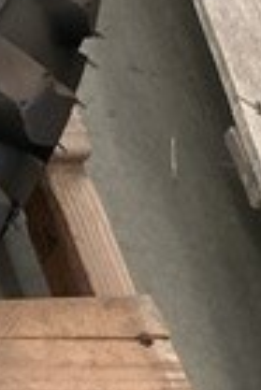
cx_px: -491
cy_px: 0
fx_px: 1508
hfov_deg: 8.5
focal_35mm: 139
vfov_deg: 14.5
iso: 160
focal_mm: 3
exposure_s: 1/60
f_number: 1.8
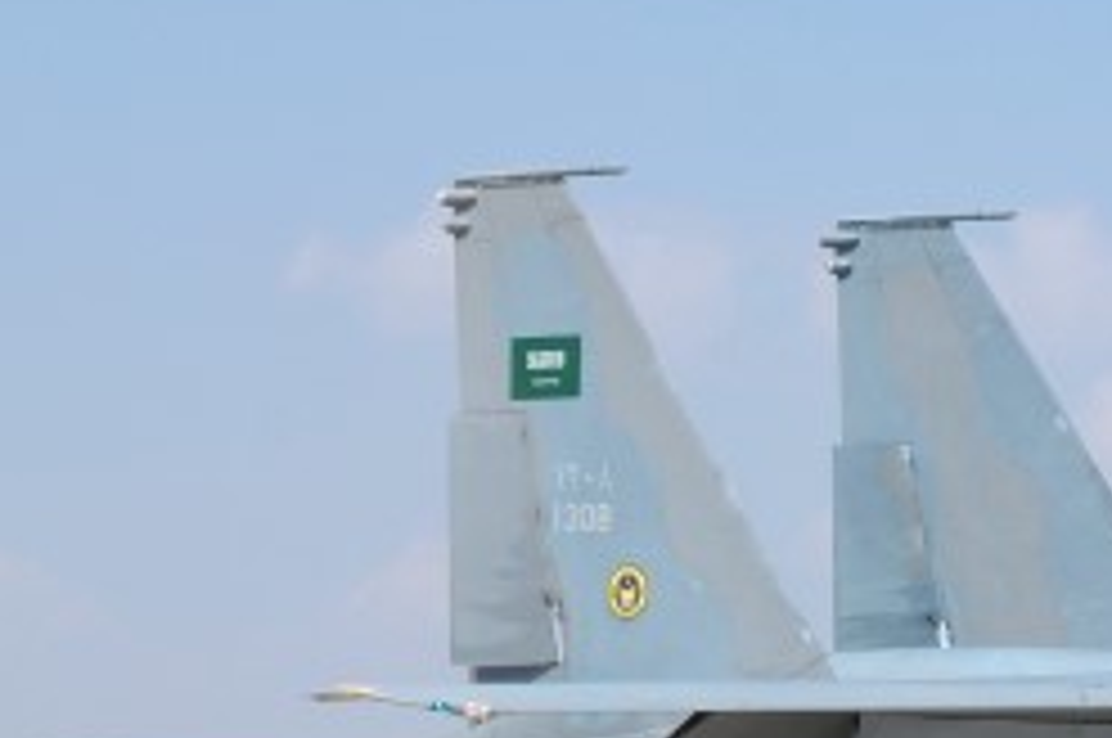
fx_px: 8256
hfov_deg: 7.5
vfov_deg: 5.1
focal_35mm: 268
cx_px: 1787
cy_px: 767
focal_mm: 55
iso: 200
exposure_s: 1/500
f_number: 11
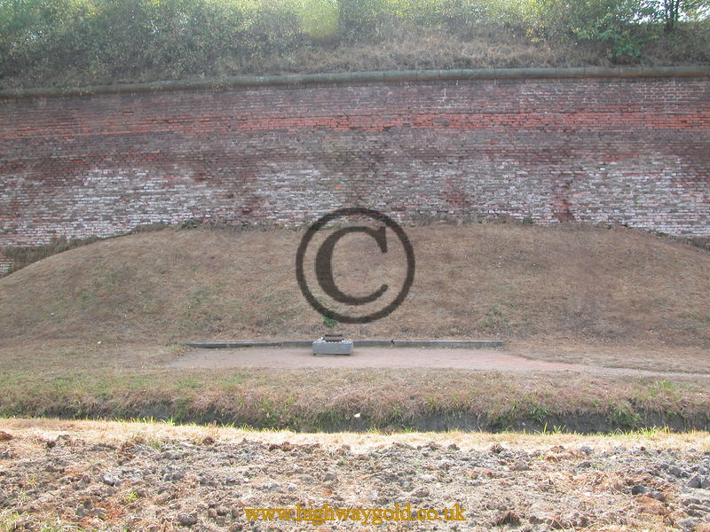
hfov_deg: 52.6
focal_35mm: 35
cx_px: 355
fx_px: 718
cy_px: 266
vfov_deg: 40.7
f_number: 4
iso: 100
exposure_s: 1/109
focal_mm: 8.9
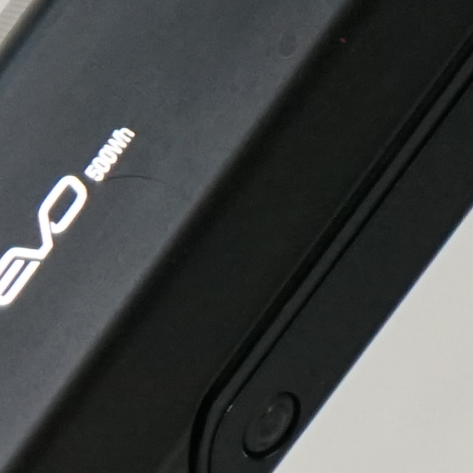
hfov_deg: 3.1
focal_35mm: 540
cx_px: -1611
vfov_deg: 3.2
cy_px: 1400
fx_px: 8348
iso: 2000
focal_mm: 70
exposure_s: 1/200
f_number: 5.6
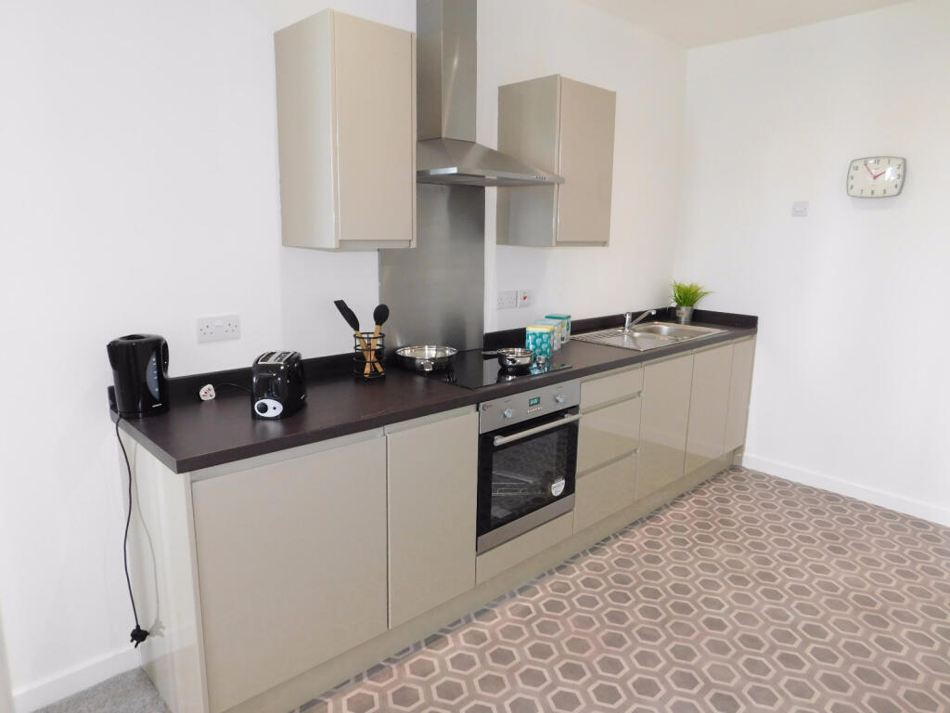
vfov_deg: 58.9
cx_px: 475
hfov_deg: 73.9
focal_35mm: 23
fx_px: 631
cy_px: 356
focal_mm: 4
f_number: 3
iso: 280
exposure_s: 1/30
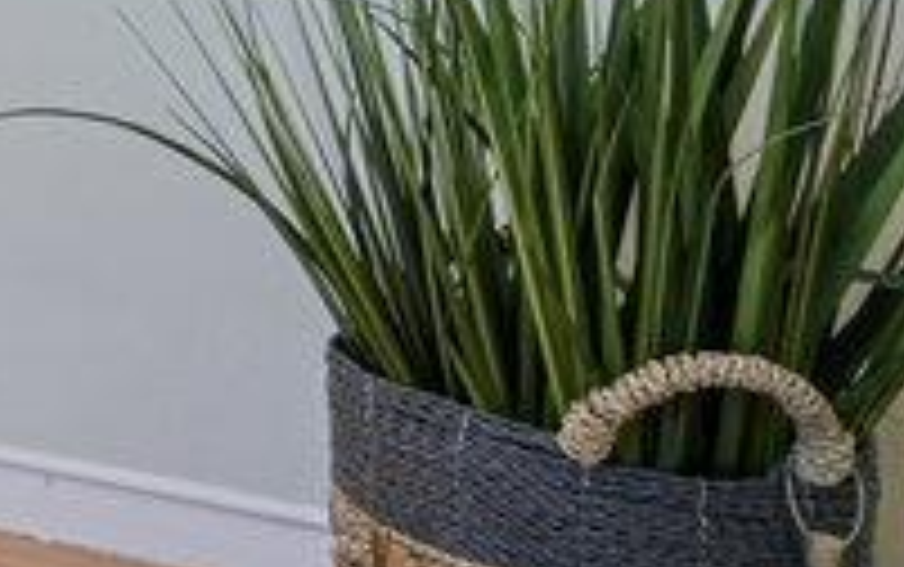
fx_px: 2244
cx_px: -1574
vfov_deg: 13.3
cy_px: -360
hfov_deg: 12.8
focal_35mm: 91
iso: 320
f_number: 11
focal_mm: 15
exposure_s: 1/15
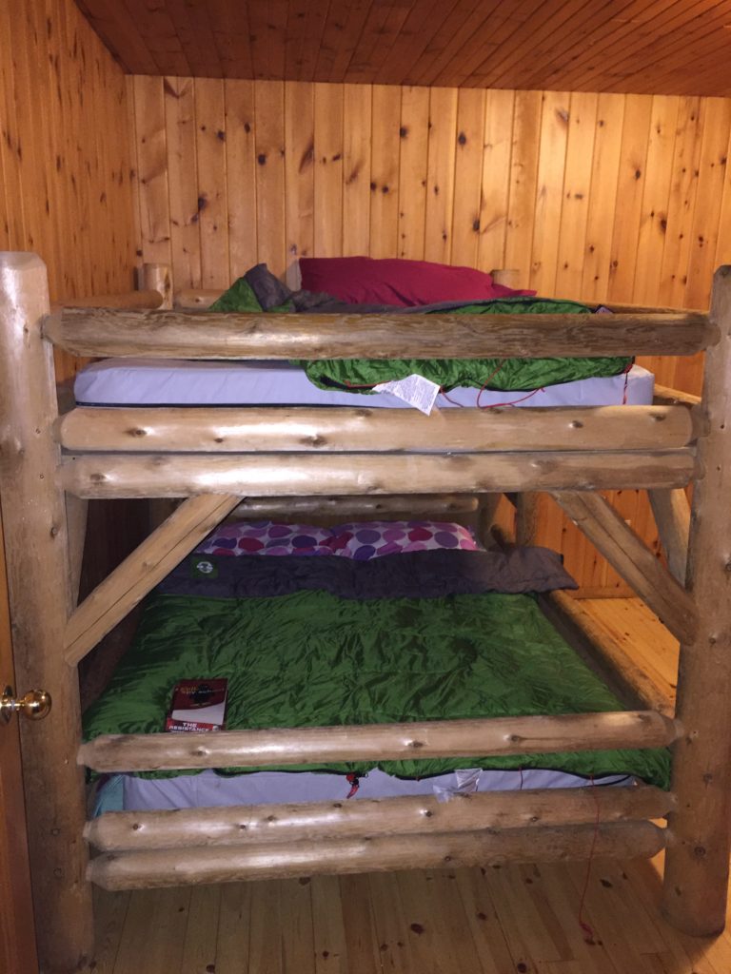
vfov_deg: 61.7
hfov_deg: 48.2
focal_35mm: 29
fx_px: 817
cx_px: 366
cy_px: 487
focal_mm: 4.15
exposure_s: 1/16
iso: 200
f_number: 2.2
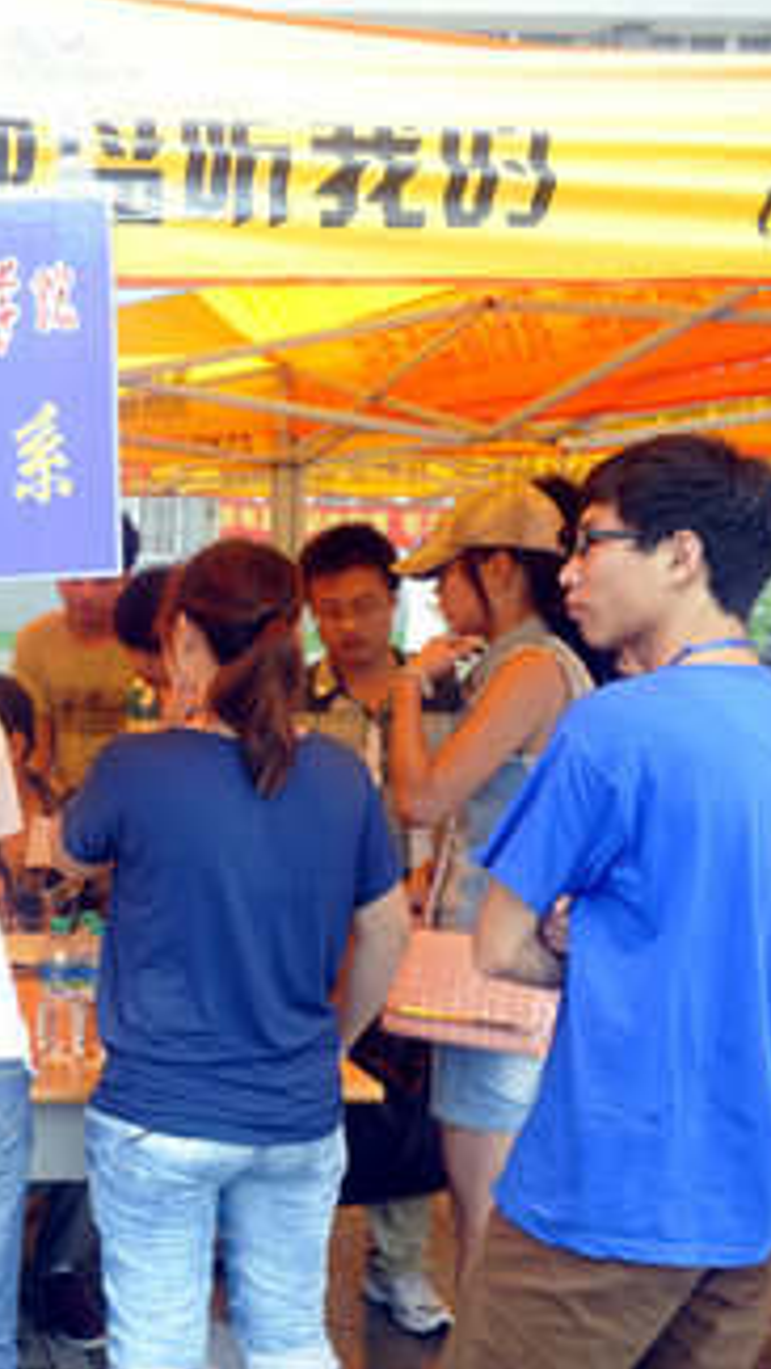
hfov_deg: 21.5
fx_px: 1816
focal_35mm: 50
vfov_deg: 41.3
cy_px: 693
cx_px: -244
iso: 640
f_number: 4.5
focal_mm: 31
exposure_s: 1/80
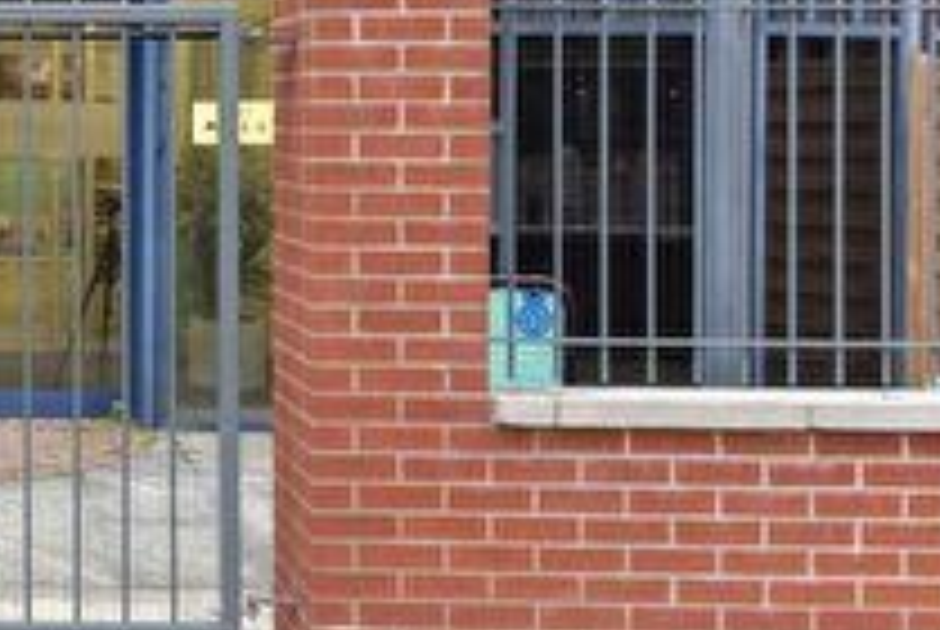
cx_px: -130
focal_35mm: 57
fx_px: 1490
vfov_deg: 23.6
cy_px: 158
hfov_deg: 30.7
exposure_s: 1/15
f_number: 8
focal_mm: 17
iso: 400
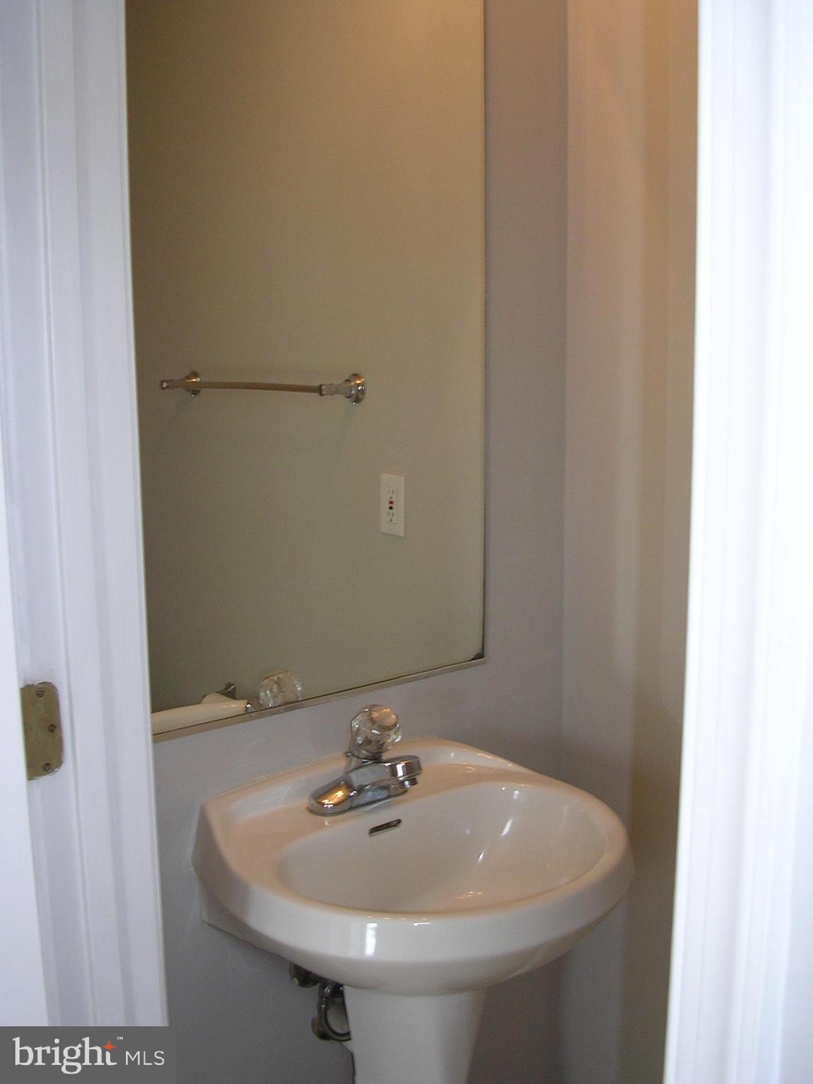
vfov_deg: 49.0
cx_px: 406
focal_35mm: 38
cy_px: 542
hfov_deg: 37.7
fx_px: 1190
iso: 50
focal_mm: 5.8
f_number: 2.8
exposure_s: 1/30
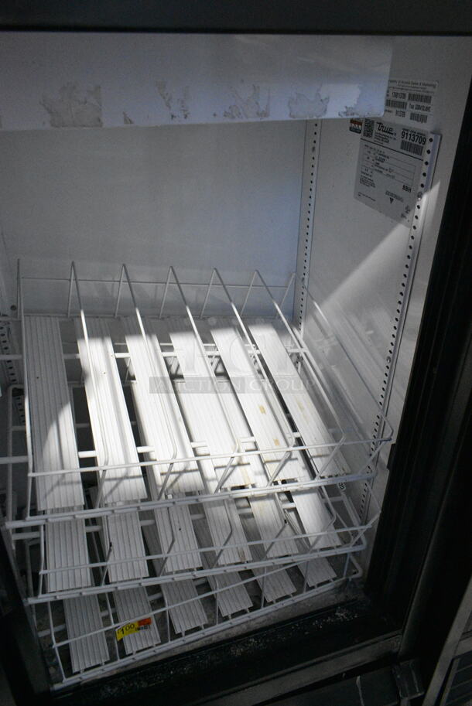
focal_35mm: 27
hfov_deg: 48.0
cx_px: 236
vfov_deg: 67.3
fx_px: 530
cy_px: 353
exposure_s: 1/200
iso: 6400
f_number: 7.1
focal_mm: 18
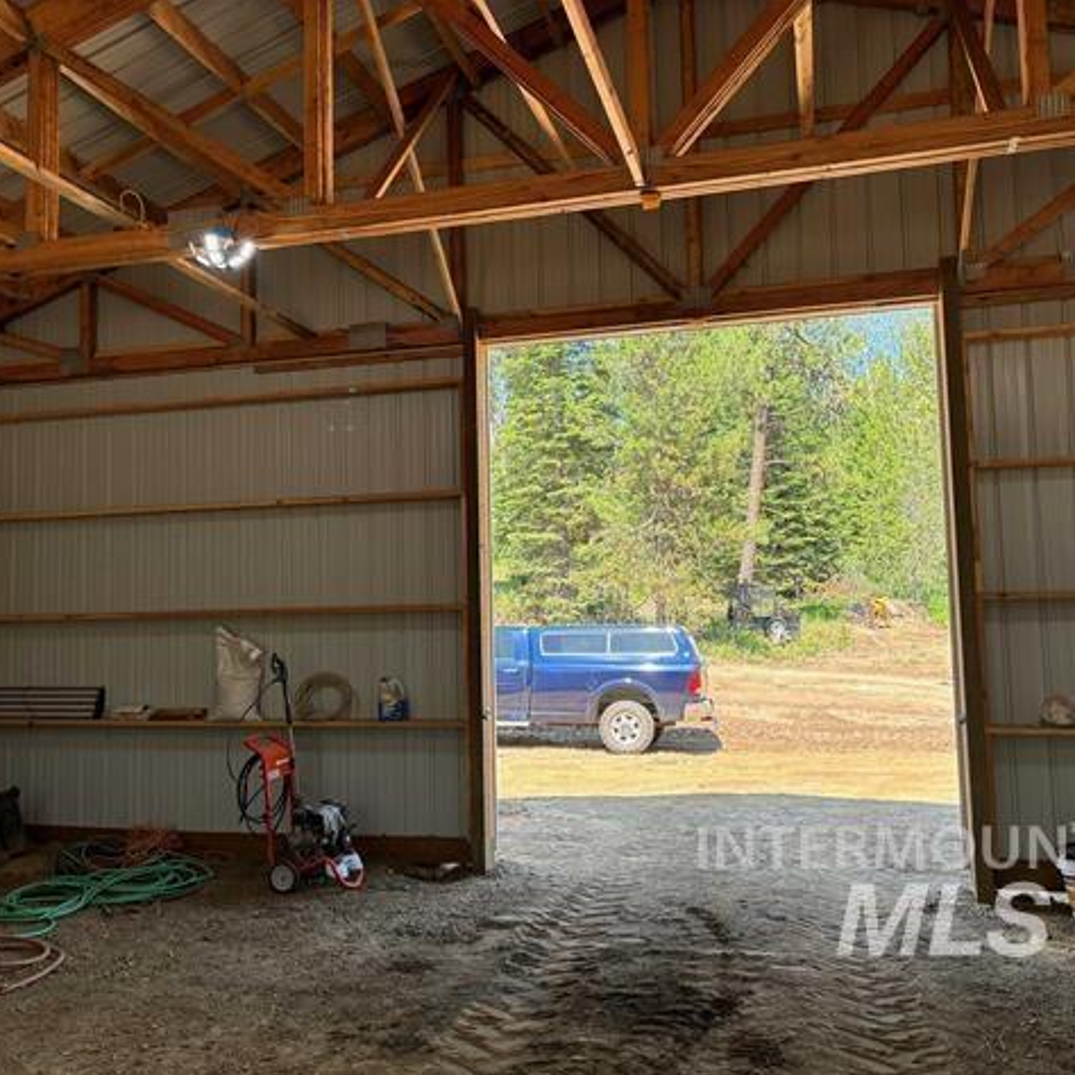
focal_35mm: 31
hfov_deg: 52.5
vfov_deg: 52.5
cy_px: 540
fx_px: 1089
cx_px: 494
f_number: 1.6
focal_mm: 5.96
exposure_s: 1/321
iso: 50
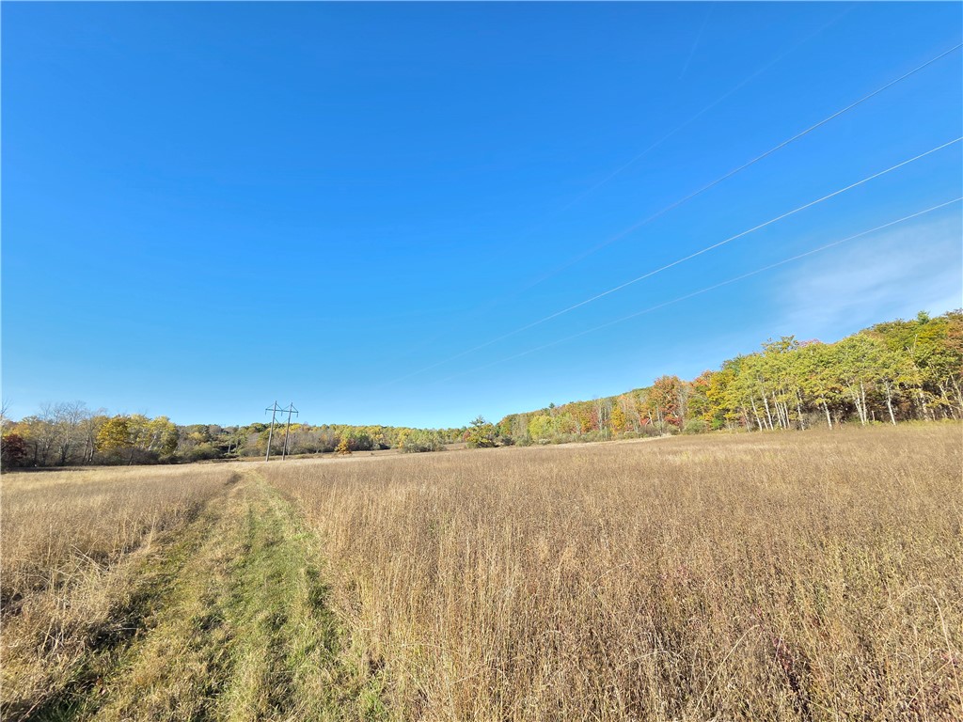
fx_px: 362
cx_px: 482
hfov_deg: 106.2
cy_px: 361
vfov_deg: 89.9
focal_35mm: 13
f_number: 2.2
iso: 50
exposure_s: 1/673
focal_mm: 2.2
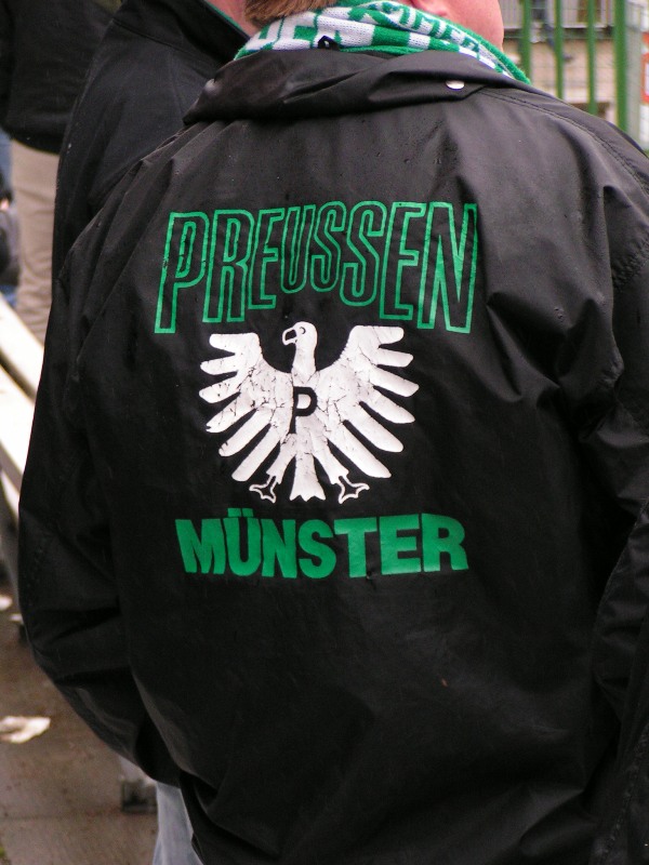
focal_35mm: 157
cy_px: 432
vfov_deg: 12.6
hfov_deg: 9.5
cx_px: 324
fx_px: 3925
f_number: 3.5
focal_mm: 24
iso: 160
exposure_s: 1/160
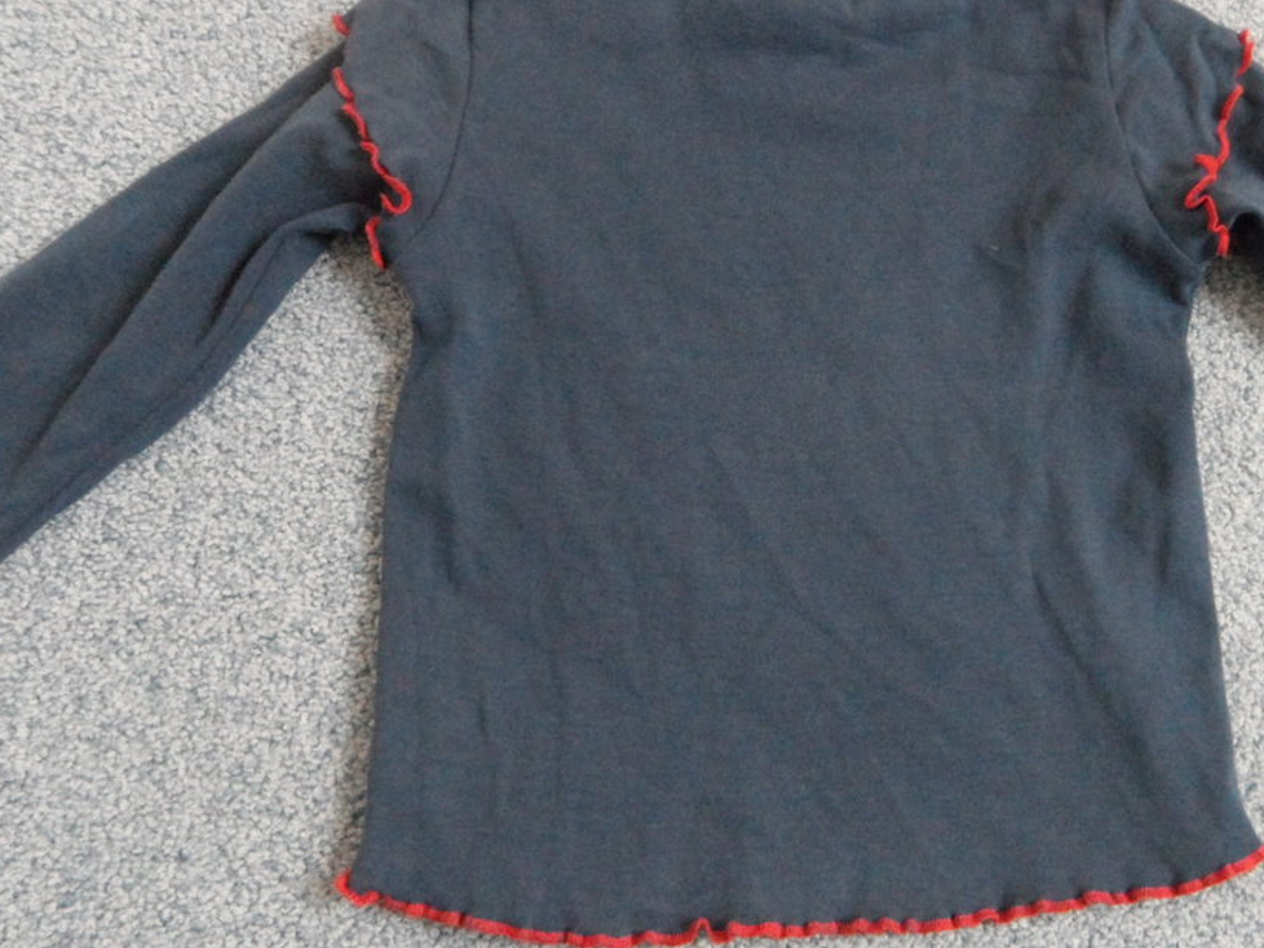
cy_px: 416
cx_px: 785
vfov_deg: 36.8
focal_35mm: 39
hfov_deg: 47.5
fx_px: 1424
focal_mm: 4.1
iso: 400
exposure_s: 1/20
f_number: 2.9
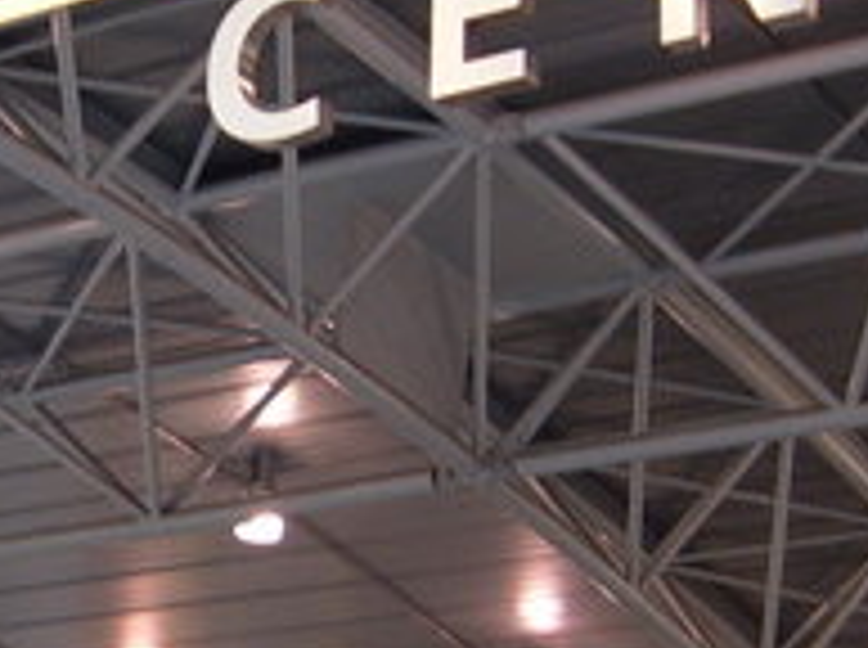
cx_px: 103
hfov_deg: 15.9
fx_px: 3078
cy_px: 472
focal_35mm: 123
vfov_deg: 12.0
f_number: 2.9
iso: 63
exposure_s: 1/45
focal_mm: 6.2
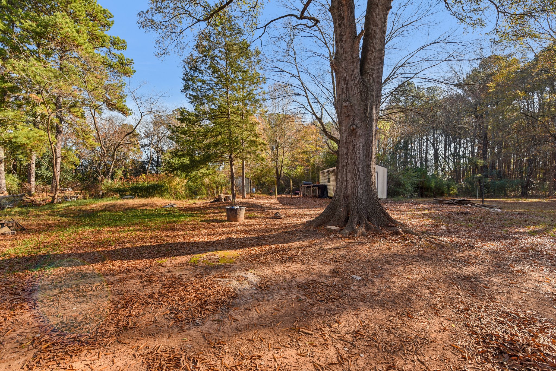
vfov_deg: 81.3
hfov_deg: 104.2
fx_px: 216
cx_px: 278
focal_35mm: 14
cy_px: 186
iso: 200
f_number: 8
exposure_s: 1/125
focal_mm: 14
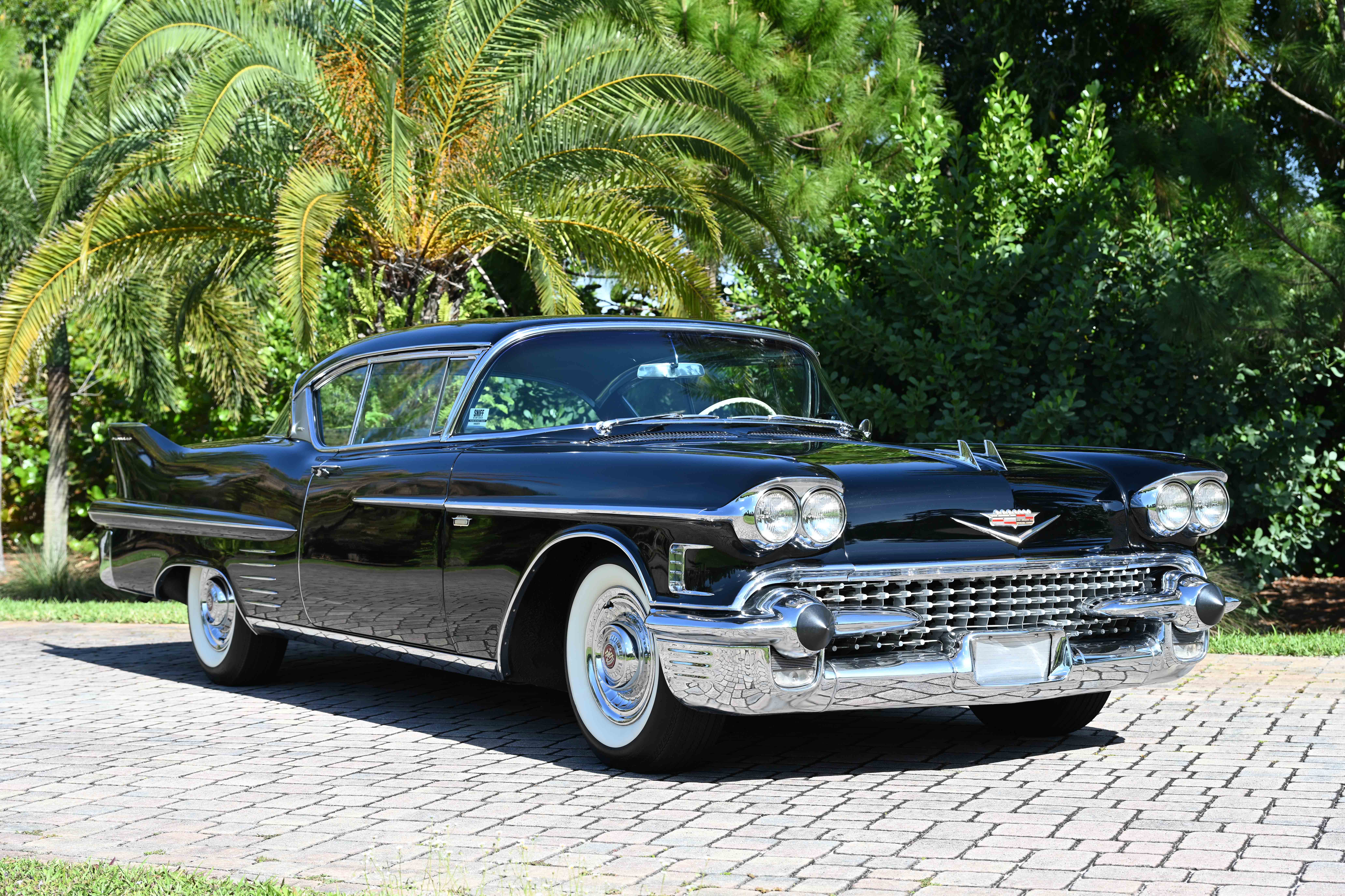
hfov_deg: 35.1
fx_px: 2129
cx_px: 672
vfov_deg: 23.8
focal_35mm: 57
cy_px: 448
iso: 125
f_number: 5
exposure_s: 1/400
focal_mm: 57
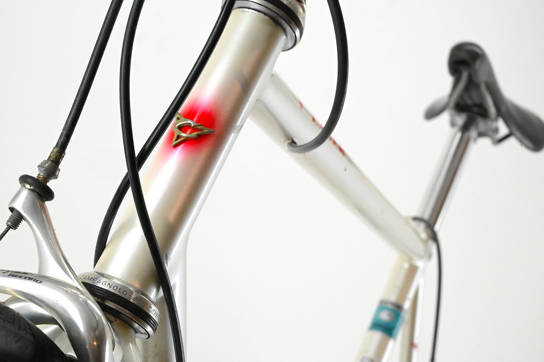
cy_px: 181
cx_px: 272
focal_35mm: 70
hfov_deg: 28.9
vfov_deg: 19.4
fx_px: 1057
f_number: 16
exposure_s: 1/400
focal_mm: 70
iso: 10000
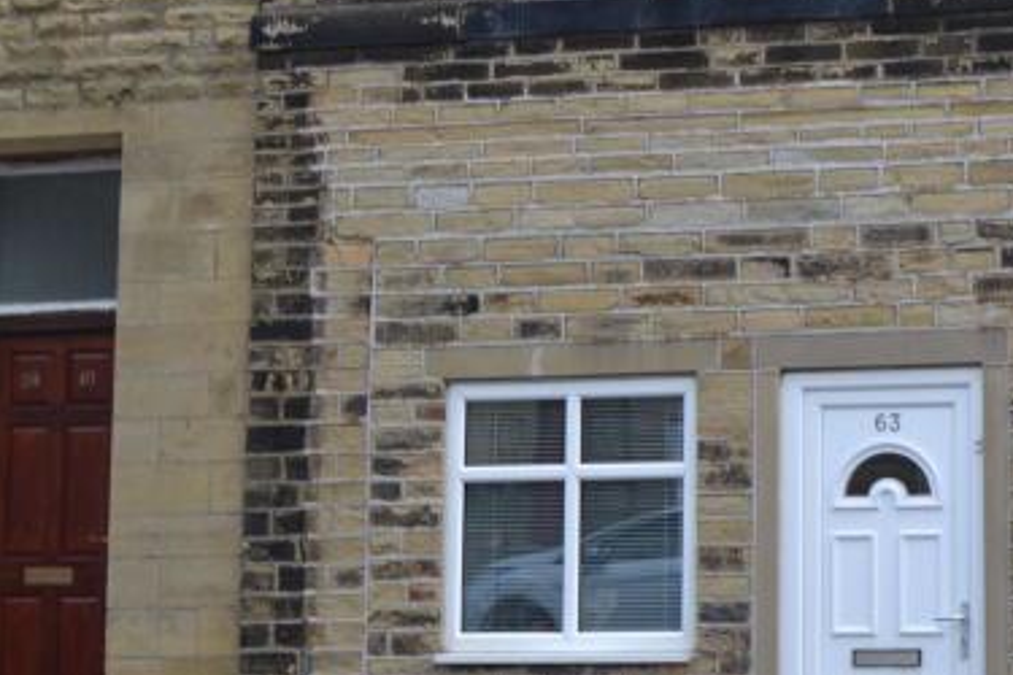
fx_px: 2532
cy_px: 61
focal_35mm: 90
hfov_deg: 20.9
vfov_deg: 15.0
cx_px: 1245
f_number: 5.6
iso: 100
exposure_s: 1/125
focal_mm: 22
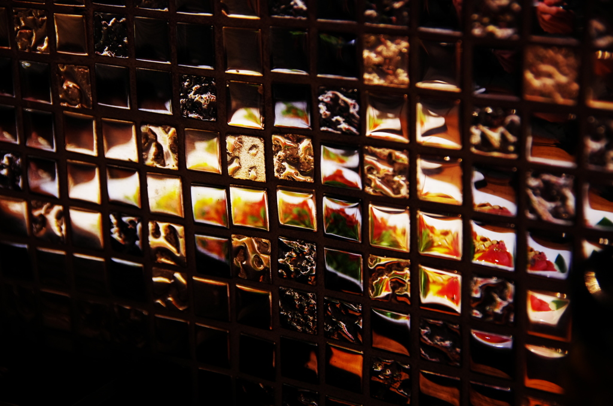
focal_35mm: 90
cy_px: 203
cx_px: 306
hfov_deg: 22.7
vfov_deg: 15.1
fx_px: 1529
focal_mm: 60
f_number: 4.5
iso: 1600
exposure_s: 1/30
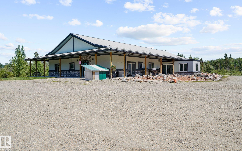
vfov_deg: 49.2
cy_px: 70
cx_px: 123
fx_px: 165
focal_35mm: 25
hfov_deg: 72.5
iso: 100
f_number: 8
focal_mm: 24
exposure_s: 1/100
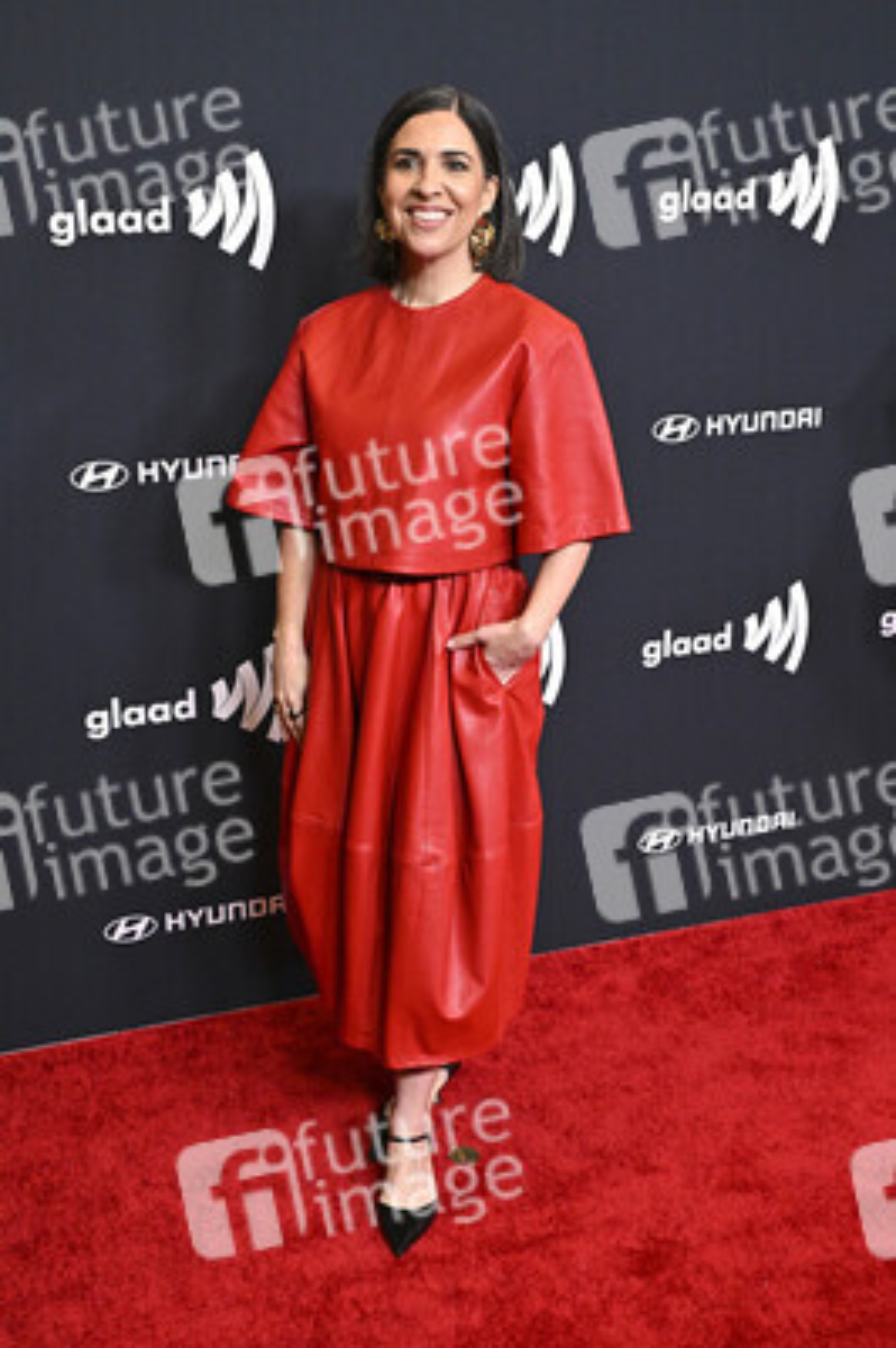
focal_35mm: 46
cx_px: 448
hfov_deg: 29.2
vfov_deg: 42.8
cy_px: 674
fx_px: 1720
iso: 4000
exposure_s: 1/250
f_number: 5.6
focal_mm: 46
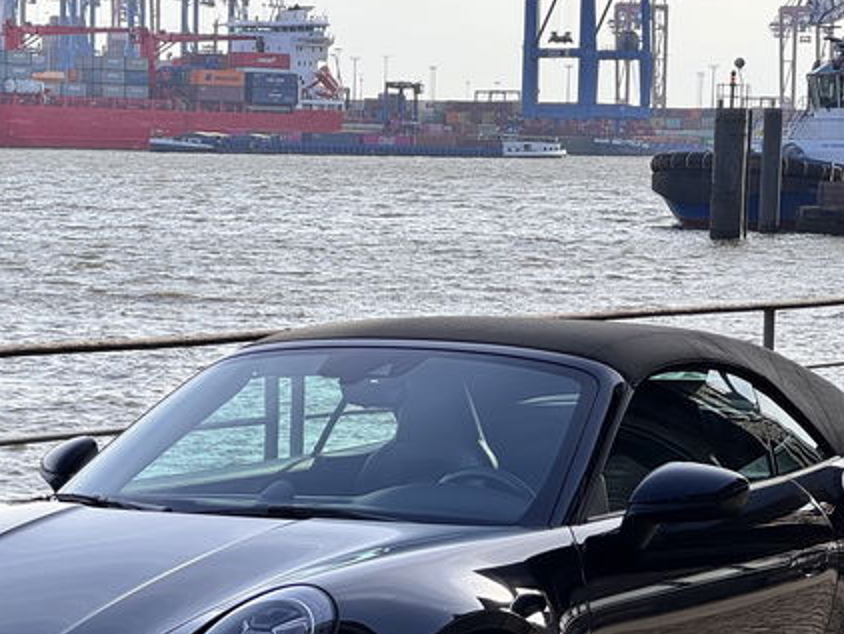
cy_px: 552
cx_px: 332
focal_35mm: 140
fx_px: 3415
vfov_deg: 10.6
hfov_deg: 14.1
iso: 25
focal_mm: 9
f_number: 2.8
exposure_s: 1/408
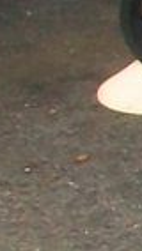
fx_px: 2641
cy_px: 294
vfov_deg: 5.4
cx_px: 1211
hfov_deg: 2.6
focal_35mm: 395
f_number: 2.8
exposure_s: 1/640
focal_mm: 5.7
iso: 80
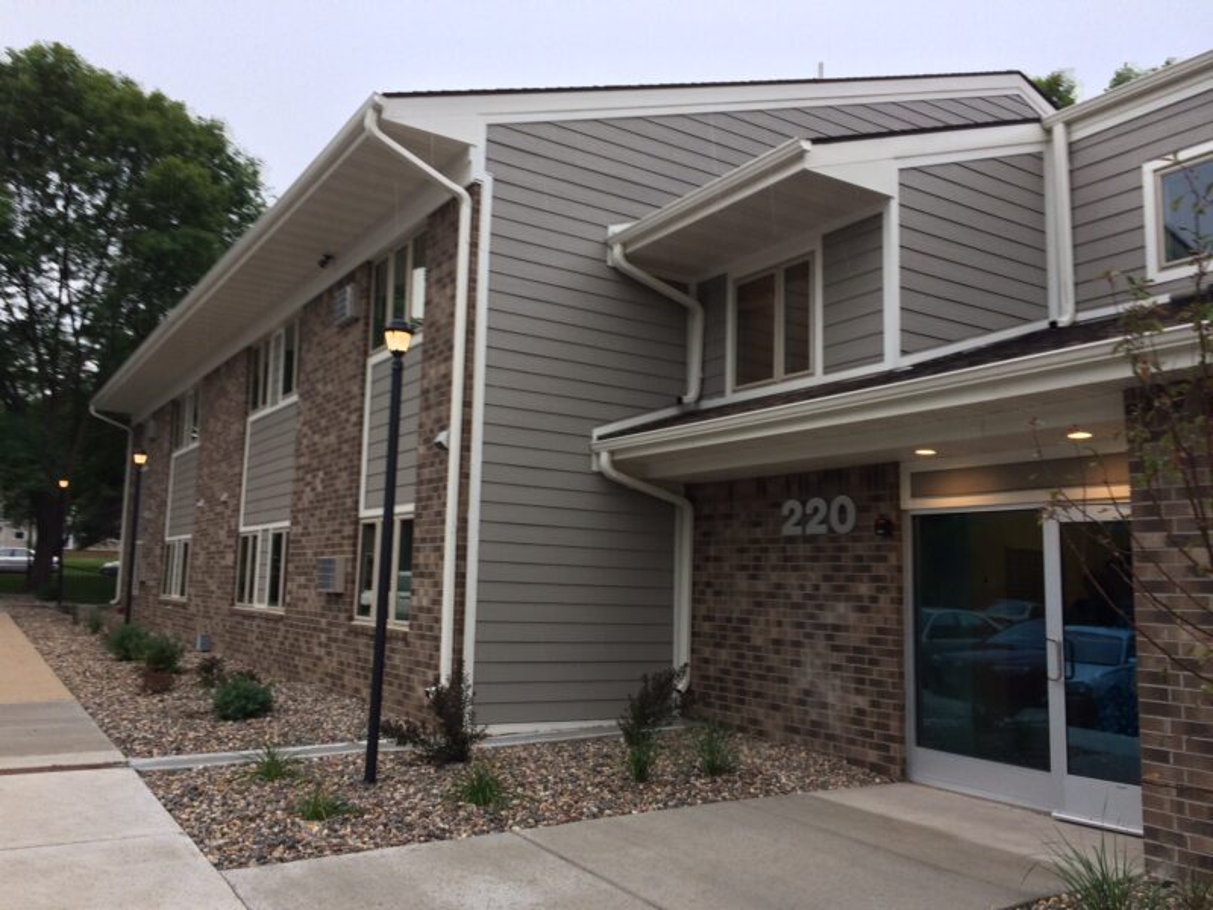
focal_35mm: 29
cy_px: 455
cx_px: 606
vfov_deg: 48.2
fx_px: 1016
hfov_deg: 61.7
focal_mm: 4.15
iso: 50
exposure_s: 1/120
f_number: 2.2
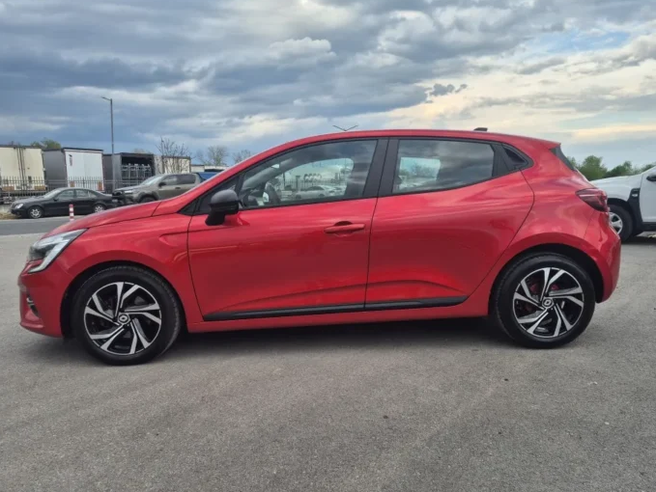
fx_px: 493
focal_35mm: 26
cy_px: 257
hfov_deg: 67.2
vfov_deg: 53.1
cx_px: 347
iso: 25
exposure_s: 1/550
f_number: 1.8
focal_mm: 5.4
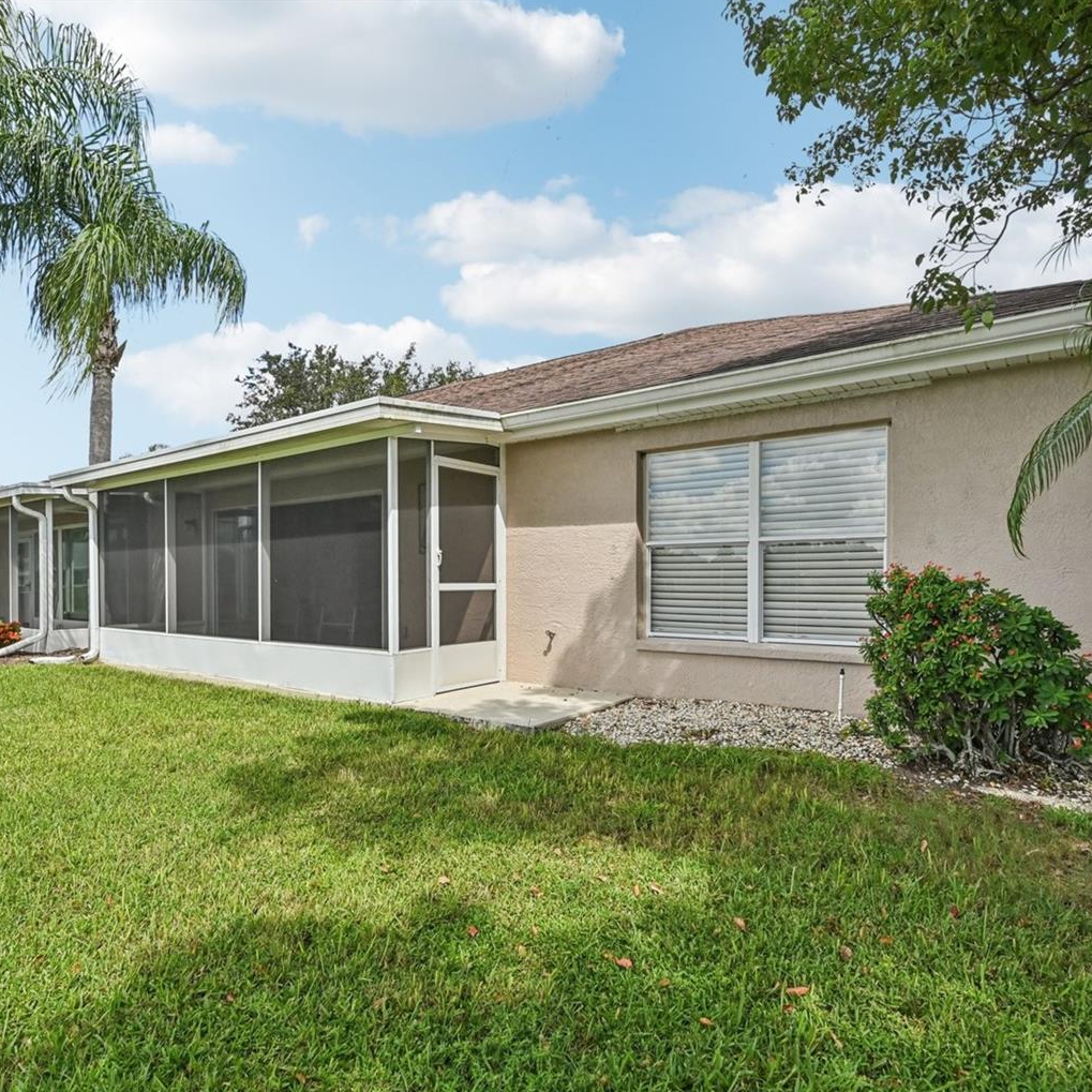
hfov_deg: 74.4
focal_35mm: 20
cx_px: 467
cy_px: 564
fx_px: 714
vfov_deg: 74.8
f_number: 8
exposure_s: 1/1250
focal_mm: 15
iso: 400
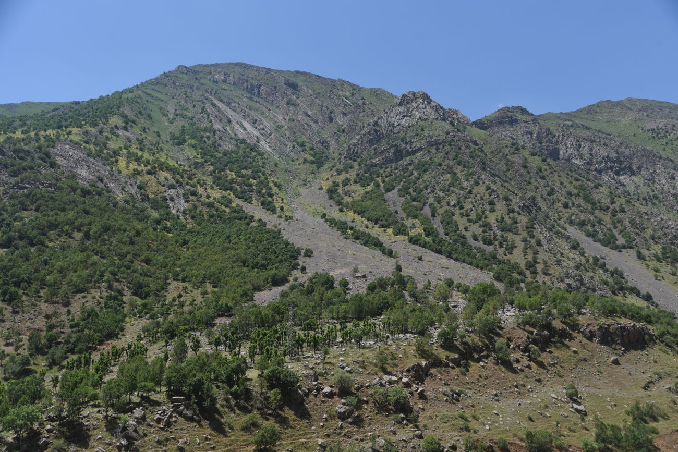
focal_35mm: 32
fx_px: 603
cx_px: 339
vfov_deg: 41.1
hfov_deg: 58.7
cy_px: 226
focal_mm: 32
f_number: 5.6
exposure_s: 1/500
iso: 100
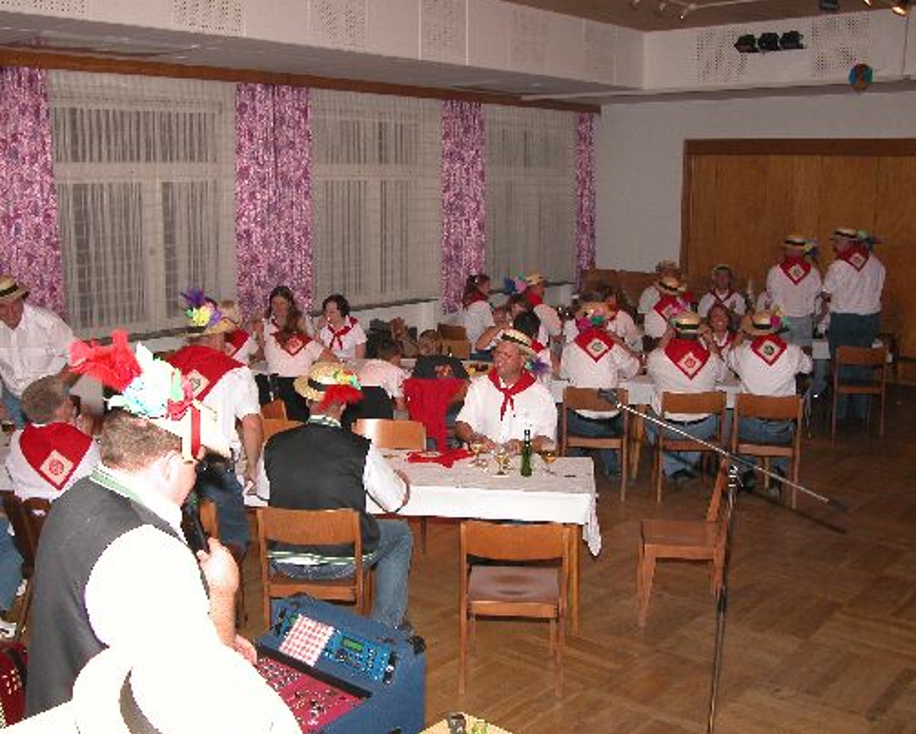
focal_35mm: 38
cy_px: 379
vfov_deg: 39.2
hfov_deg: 47.9
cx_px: 422
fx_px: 1031
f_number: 2.8
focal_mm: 8.9
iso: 200
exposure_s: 1/60
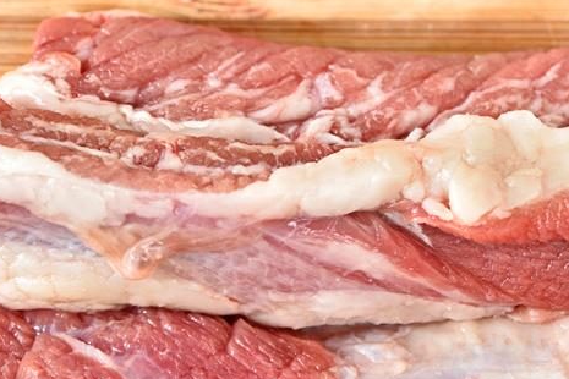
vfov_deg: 5.9
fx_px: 3651
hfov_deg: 8.9
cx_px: 472
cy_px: 410
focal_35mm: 231
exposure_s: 1/10
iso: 160
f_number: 8
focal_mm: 105
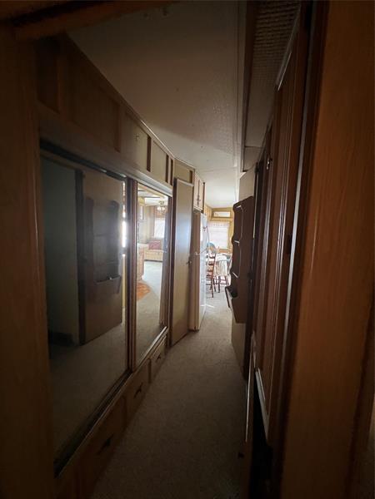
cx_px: 188
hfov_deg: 89.9
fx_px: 188
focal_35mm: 13
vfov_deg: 106.2
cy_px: 250
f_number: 1.8
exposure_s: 1/60
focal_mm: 1.57
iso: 640
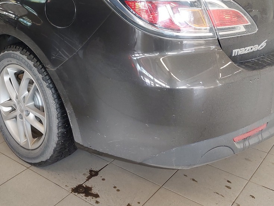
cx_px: 89
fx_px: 388
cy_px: 22
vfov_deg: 28.6
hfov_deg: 38.4
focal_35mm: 49
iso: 125
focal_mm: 5.23
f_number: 1.8
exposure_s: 1/100
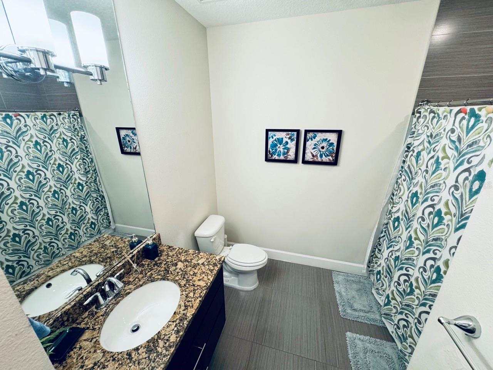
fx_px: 199
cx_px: 246
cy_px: 185
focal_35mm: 14
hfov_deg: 102.1
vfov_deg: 85.7
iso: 500
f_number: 2.2
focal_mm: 2.22
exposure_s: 1/60
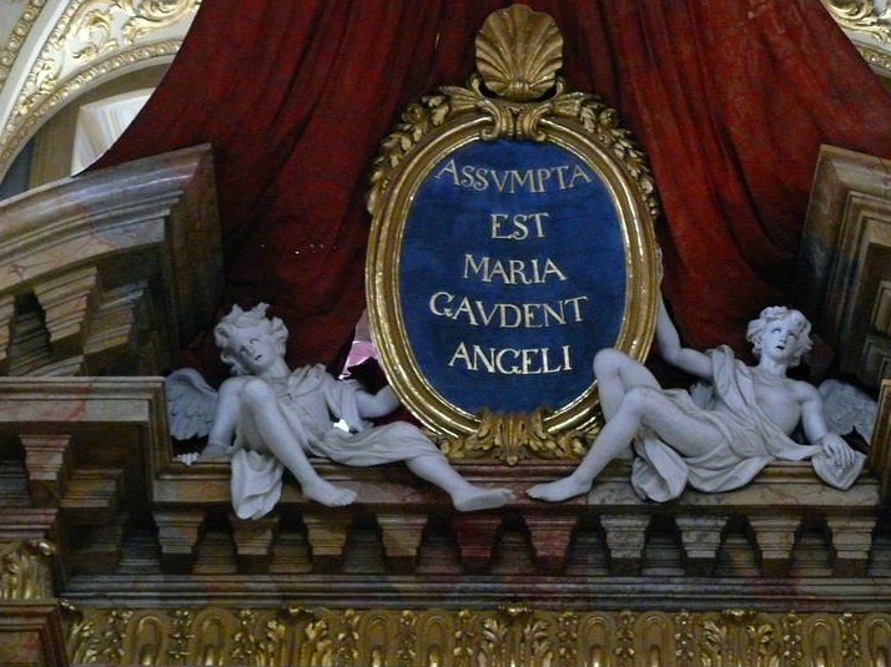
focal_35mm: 124
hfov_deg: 15.9
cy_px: 335
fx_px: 3191
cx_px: 465
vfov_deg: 11.9
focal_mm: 24.9
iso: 800
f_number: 3.6
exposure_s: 1/8
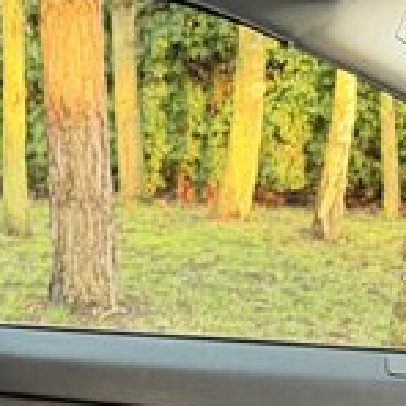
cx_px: -110
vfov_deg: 13.6
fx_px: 1526
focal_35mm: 115
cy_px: 730
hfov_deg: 14.6
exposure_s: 1/60
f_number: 1.78
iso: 320
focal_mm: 6.76
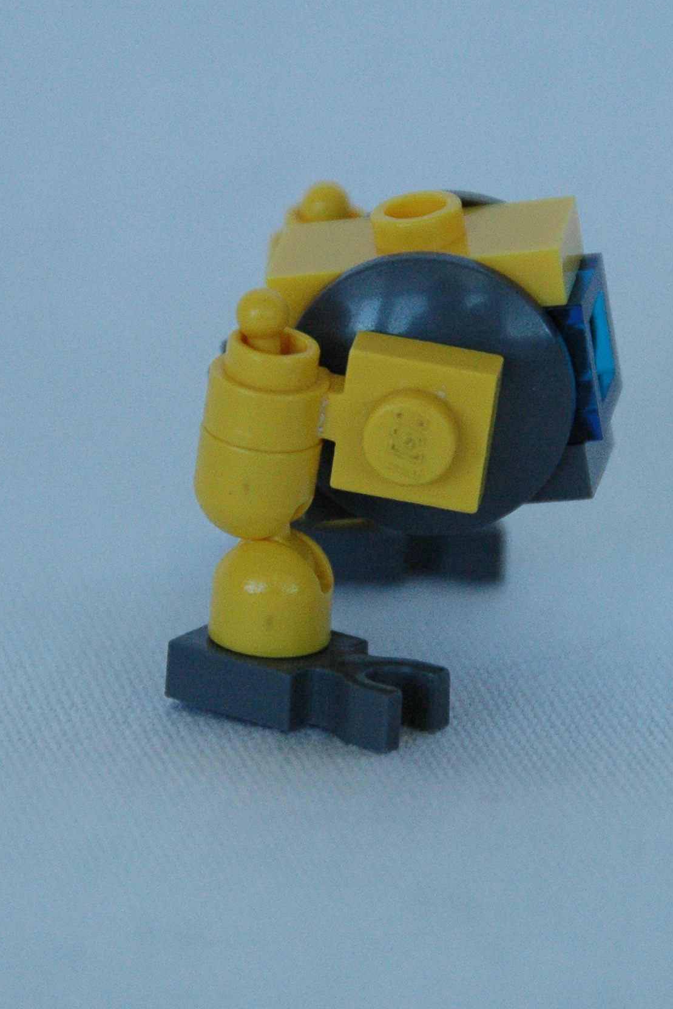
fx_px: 15201
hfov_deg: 2.5
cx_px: 364
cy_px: 441
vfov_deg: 3.8
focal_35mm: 542
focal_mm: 200
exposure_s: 1/125
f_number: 5.6
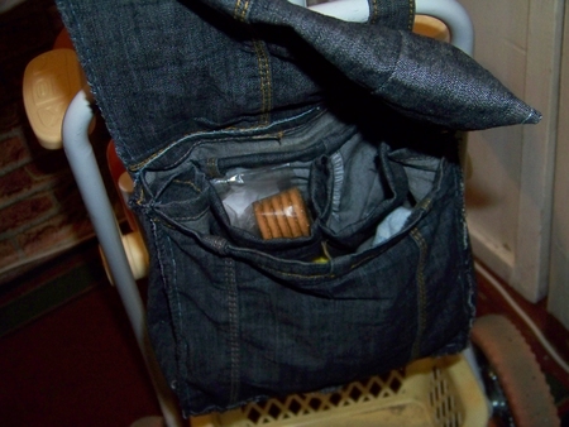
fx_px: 806
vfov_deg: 29.7
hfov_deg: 38.9
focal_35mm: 49
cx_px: 284
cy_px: 214
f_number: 2.8
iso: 400
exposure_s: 1/125
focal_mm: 7.6
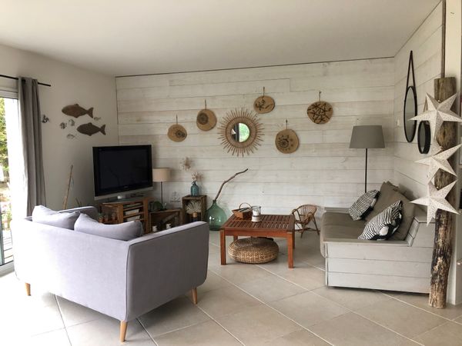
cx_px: 231
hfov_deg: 63.4
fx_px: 374
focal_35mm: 28
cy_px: 173
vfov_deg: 49.7
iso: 40
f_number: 1.8
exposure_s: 1/30
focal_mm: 3.99
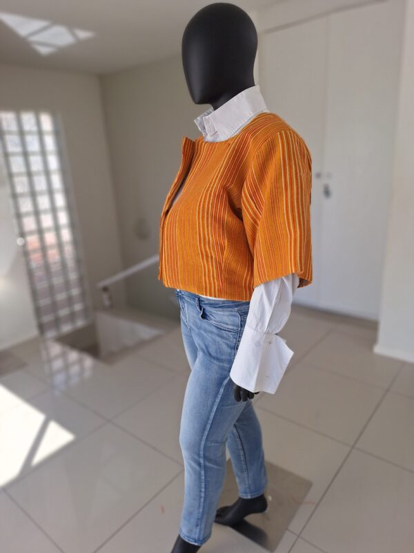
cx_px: 207
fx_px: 367
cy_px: 276
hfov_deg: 58.9
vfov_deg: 73.9
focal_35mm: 23
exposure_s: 1/719
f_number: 1.8
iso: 40
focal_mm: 5.54
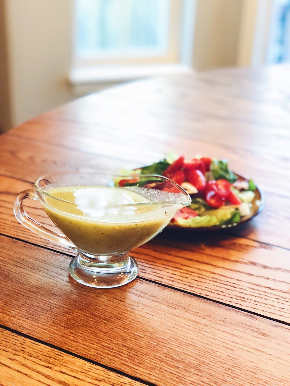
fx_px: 637
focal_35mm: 57
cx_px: 145
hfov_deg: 25.7
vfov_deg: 33.8
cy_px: 193
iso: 800
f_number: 2.8
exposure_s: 1/60
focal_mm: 6.6
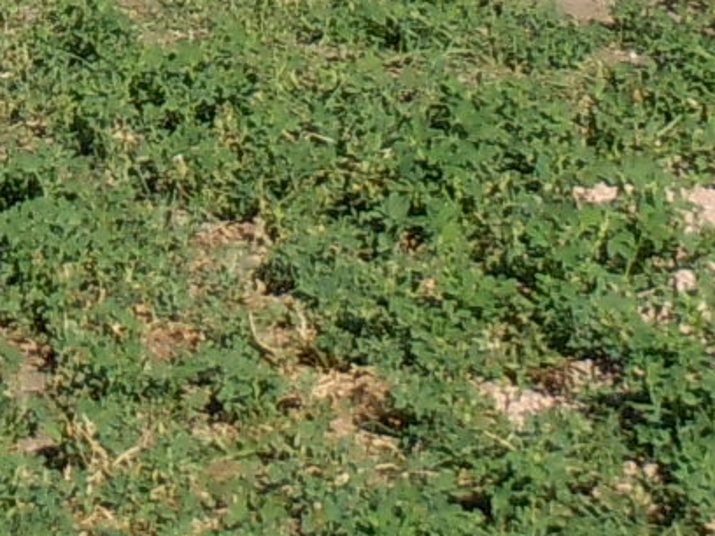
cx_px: -291
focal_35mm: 330
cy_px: -1154
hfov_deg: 6.0
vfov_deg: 4.3
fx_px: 6816
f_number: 3.9
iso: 100
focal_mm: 9.3
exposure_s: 1/800
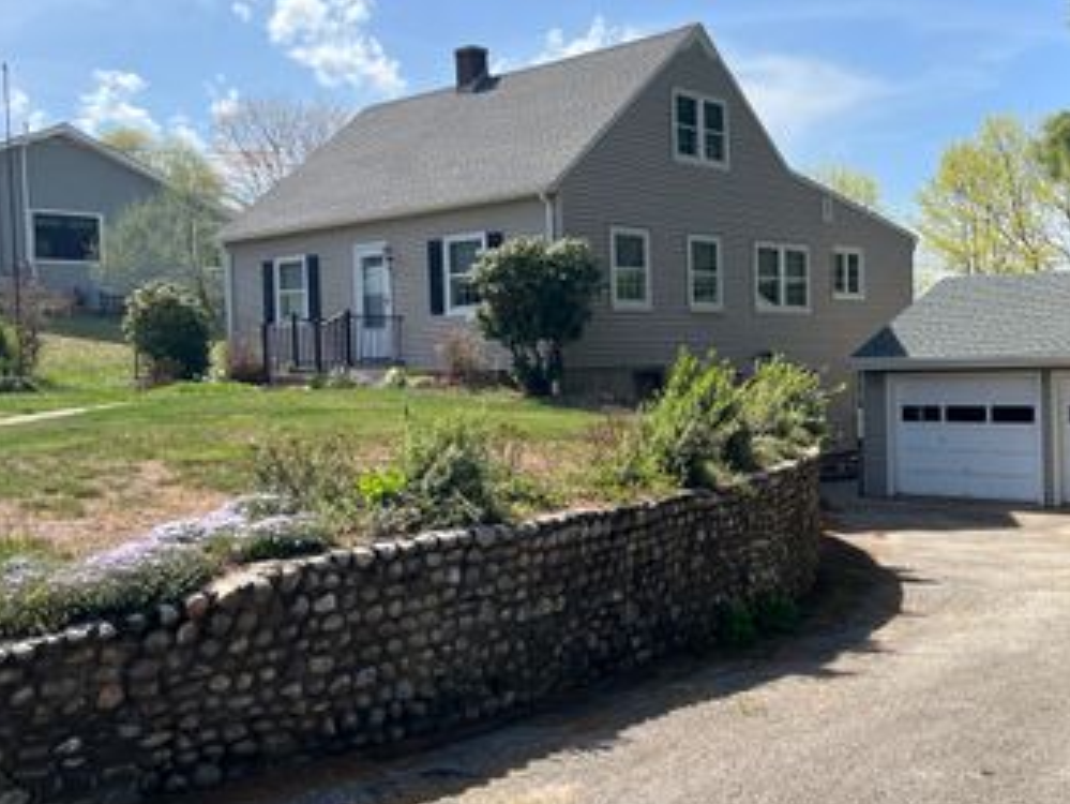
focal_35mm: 39
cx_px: 697
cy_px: 394
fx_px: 1206
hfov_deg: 47.2
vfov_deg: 36.8
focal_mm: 5.7
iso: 50
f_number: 1.5
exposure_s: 1/3257
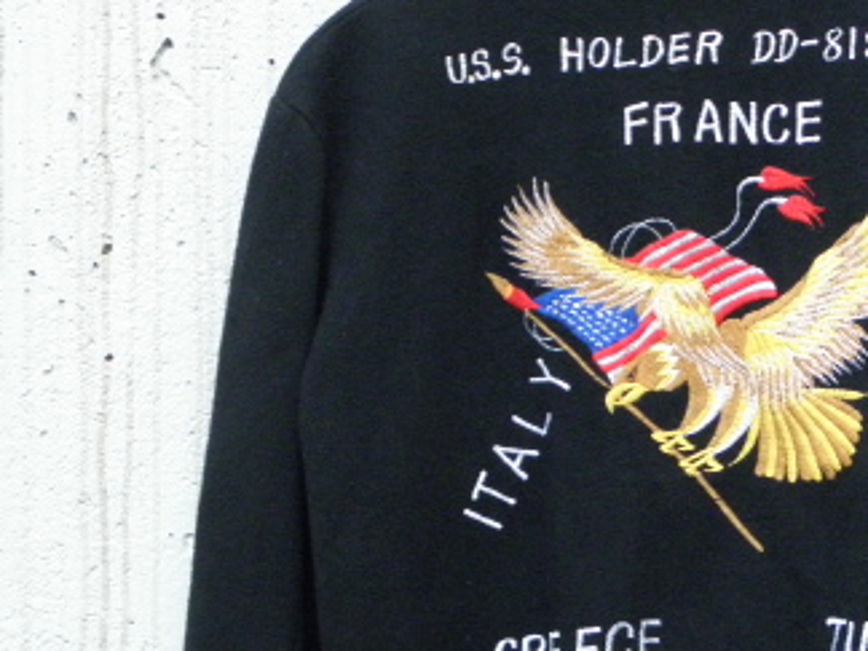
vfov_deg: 16.9
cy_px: 434
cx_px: 689
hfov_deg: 22.2
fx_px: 2182
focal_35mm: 87
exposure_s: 1/125
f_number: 3.9
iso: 400
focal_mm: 7.9
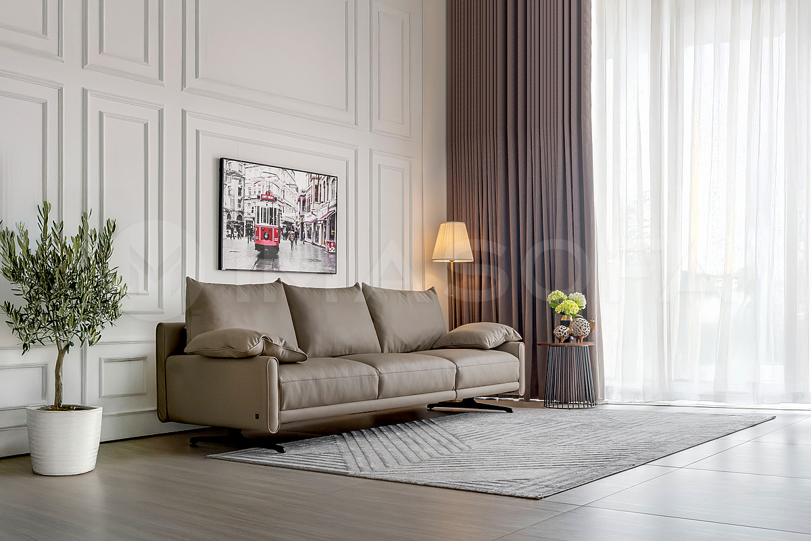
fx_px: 811
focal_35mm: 36
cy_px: 270
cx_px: 406
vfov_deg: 36.9
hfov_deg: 53.1
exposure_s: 1/10
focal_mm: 24
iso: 400
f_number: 8
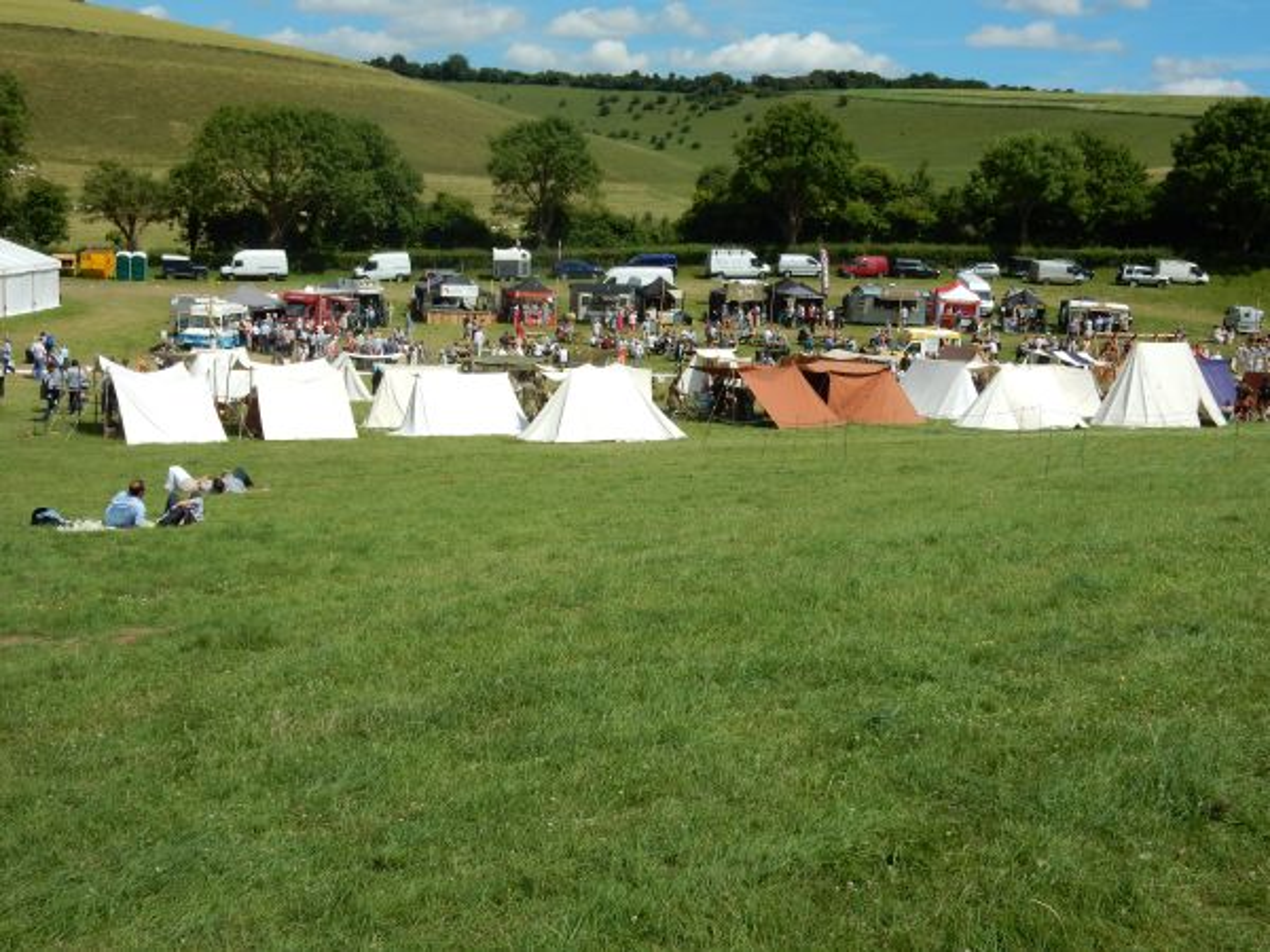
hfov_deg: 43.9
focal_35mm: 43
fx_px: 1578
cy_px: 476
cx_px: 635
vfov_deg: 33.6
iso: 125
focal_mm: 7.6
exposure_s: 1/1600
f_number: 4.2
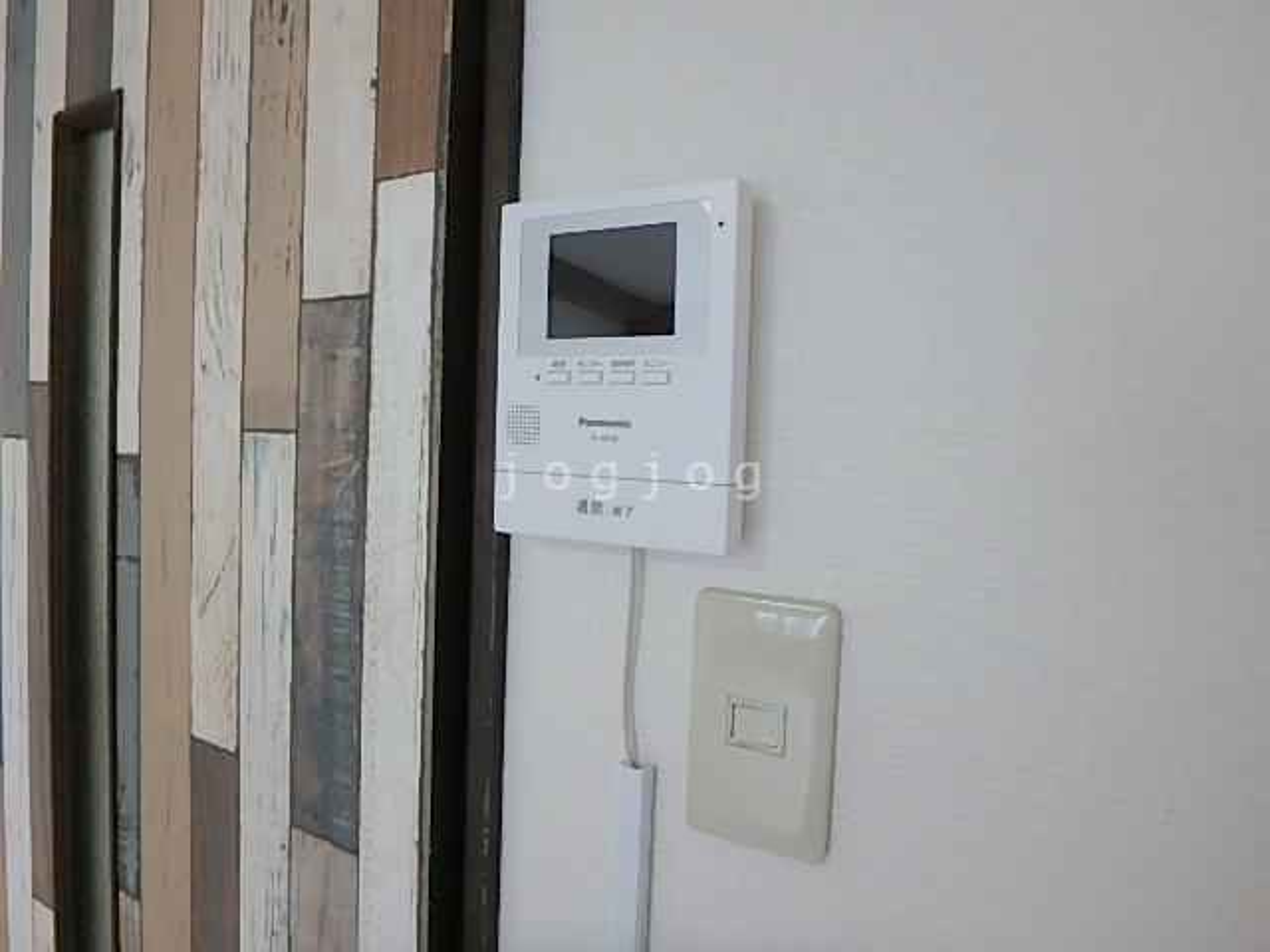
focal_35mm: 21
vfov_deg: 63.4
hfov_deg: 79.0
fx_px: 770
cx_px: 635
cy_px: 476
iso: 250
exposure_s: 1/30
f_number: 3.5
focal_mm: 3.7
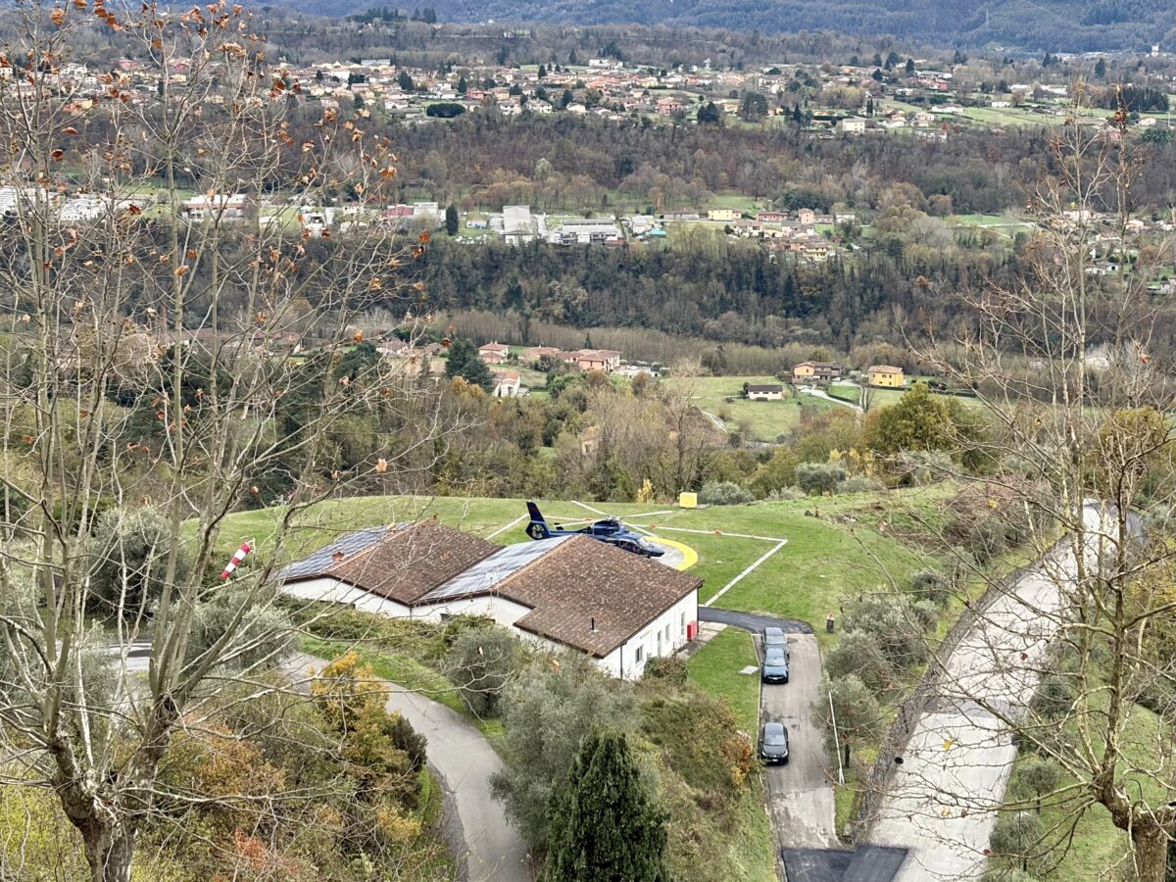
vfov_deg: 28.0
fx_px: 1767
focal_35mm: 52
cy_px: 441
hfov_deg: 36.8
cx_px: 588
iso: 32
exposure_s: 1/189
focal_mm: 5.96
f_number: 1.6
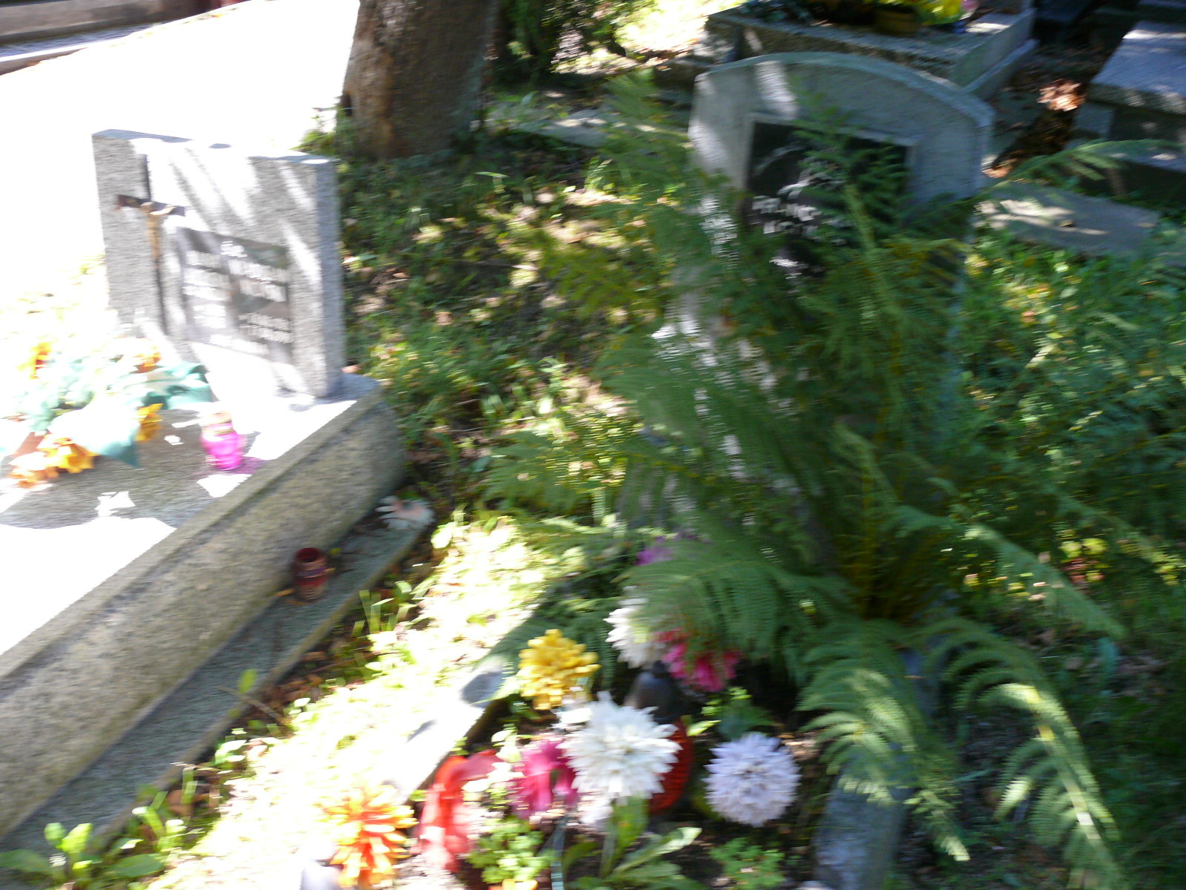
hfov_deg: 52.6
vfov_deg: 40.7
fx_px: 1199
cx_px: 593
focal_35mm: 35
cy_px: 445
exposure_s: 1/125
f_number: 2.8
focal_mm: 7.4
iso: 125
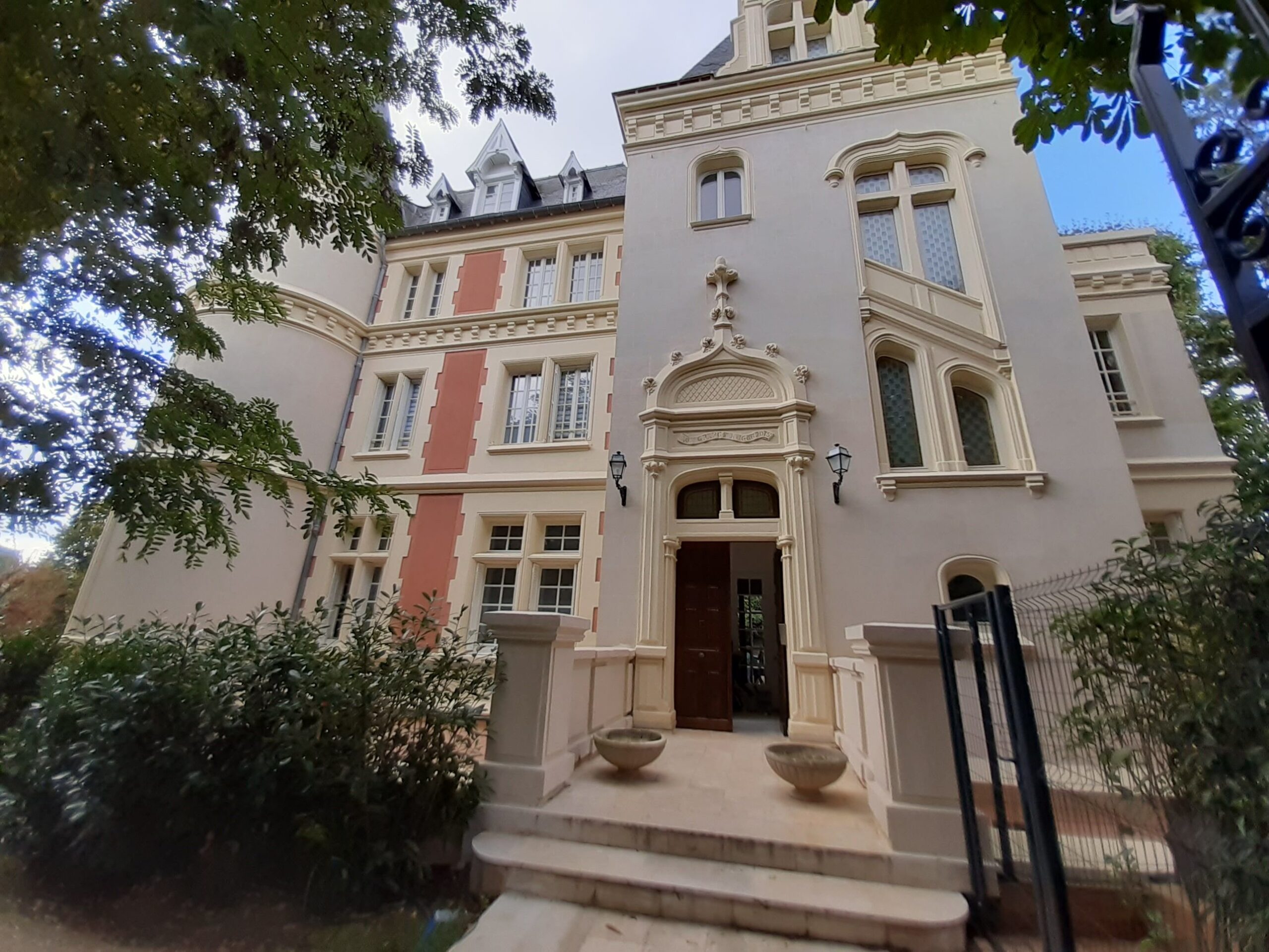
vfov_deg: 89.9
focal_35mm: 13
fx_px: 477
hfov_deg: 106.2
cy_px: 476
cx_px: 634
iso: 40
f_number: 2.2
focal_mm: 1.13
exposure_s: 1/311
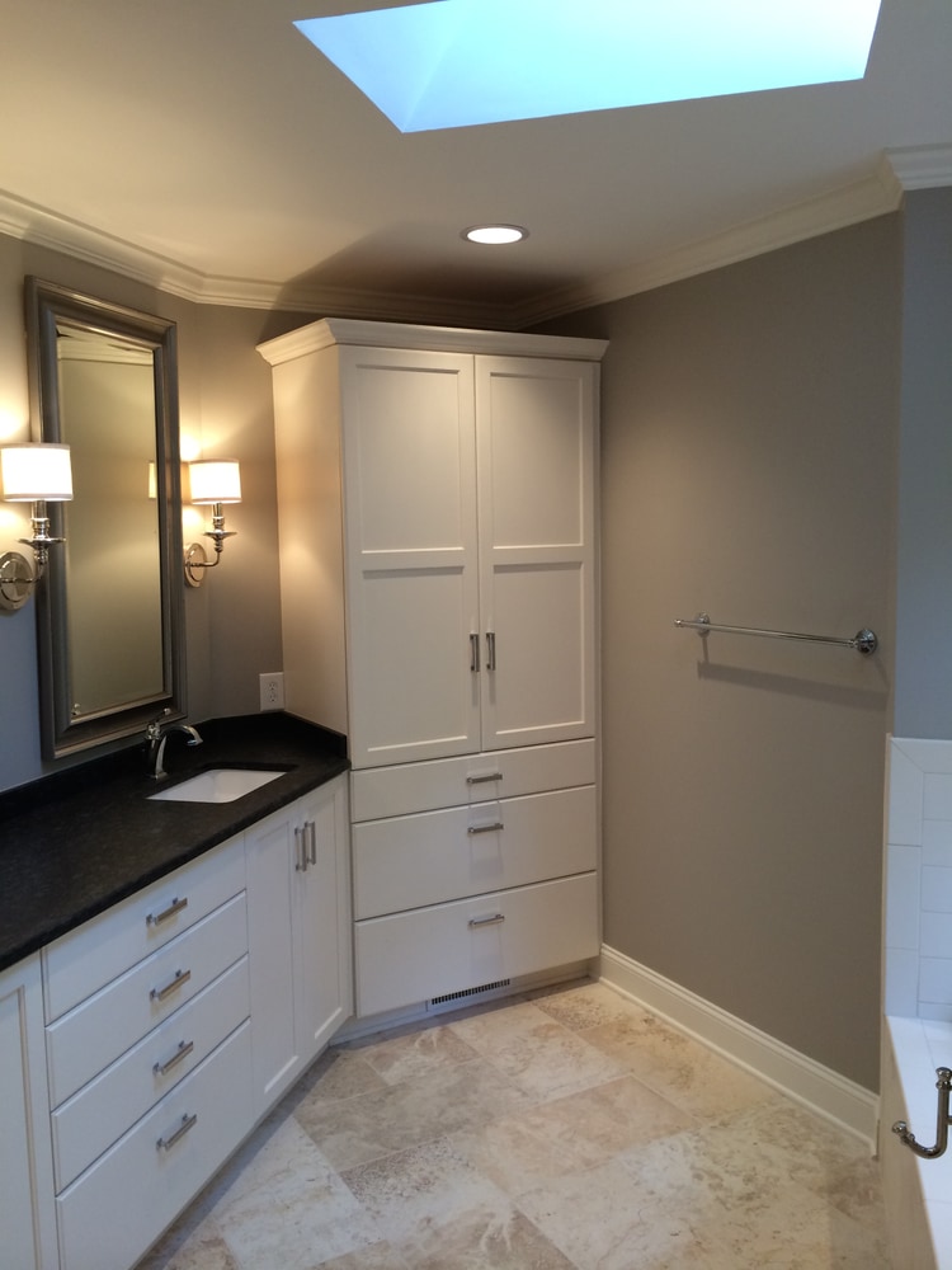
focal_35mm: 30
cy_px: 635
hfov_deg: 46.8
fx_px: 1100
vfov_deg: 60.0
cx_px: 476
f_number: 2.2
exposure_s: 1/30
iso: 50
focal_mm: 4.12
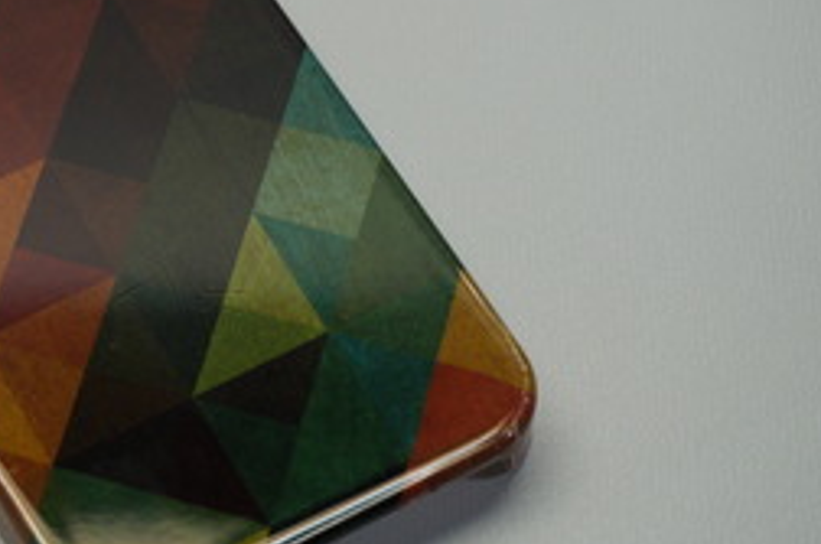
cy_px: 200
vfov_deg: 11.2
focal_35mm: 122
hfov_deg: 16.5
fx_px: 2777
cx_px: 42
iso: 320
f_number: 5.6
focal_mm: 41
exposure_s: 1/80
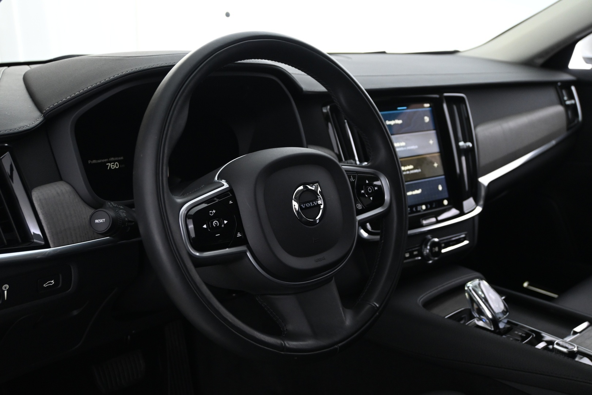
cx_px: 296
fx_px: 592
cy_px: 198
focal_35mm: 36
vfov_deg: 36.9
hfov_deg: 53.1
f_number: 4.2
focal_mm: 24
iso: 1600
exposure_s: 1/15
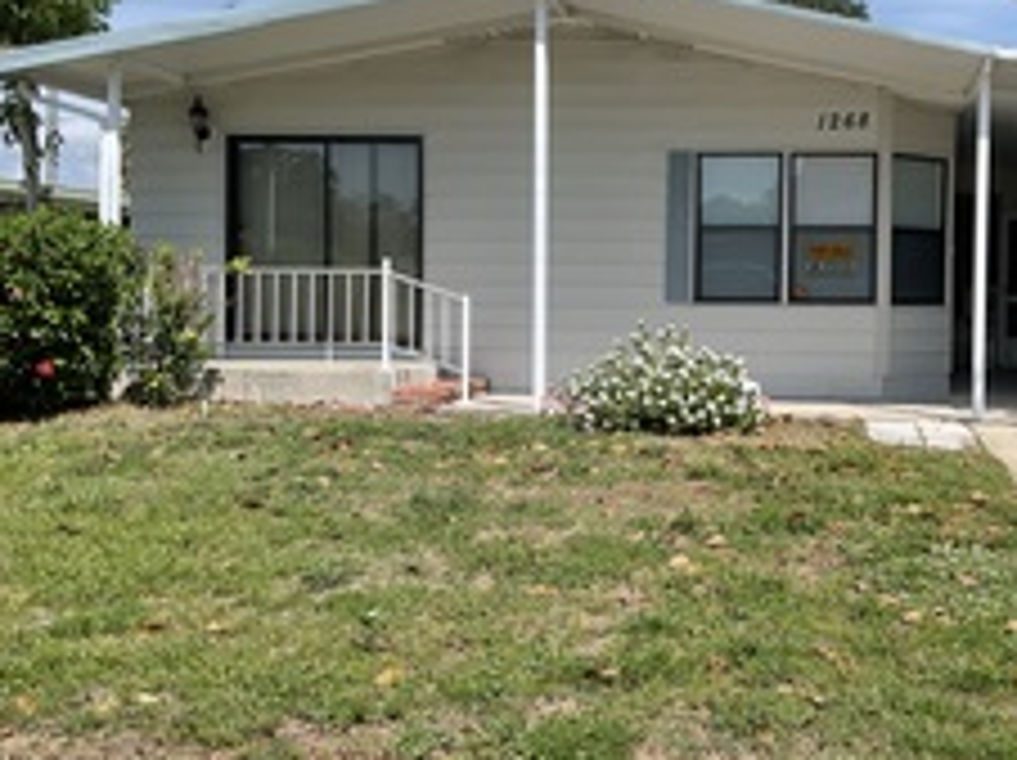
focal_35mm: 45
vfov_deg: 32.1
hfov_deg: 41.4
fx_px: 1321
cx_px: 698
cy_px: 313
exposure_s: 1/2058
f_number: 1.8
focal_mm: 3
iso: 16
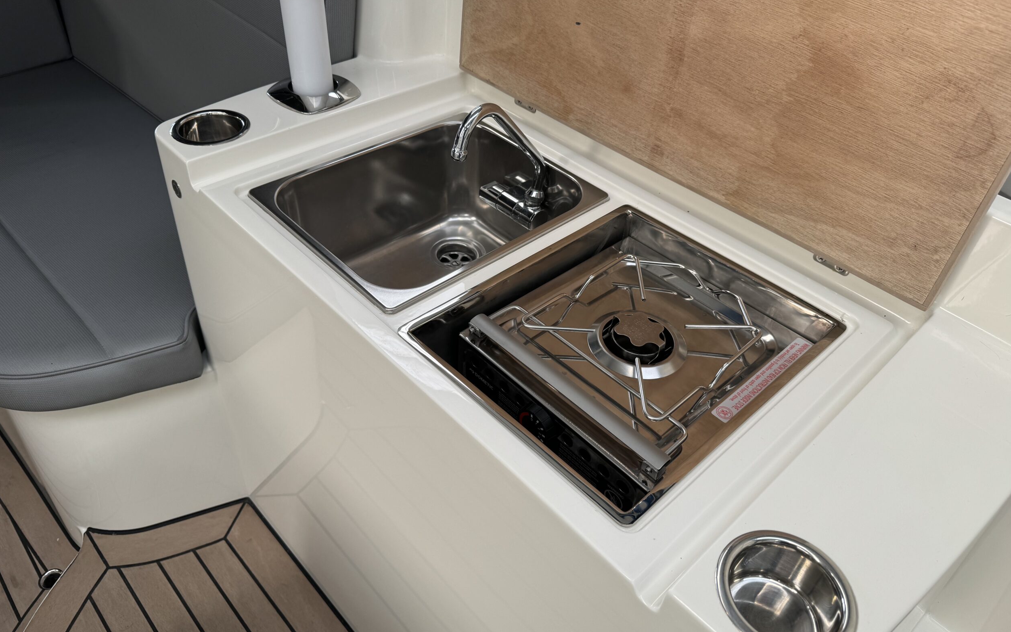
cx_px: 509
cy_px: 313
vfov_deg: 47.6
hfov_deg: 70.4
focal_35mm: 26
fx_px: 716
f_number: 1.78
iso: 64
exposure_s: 1/121
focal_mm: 6.76
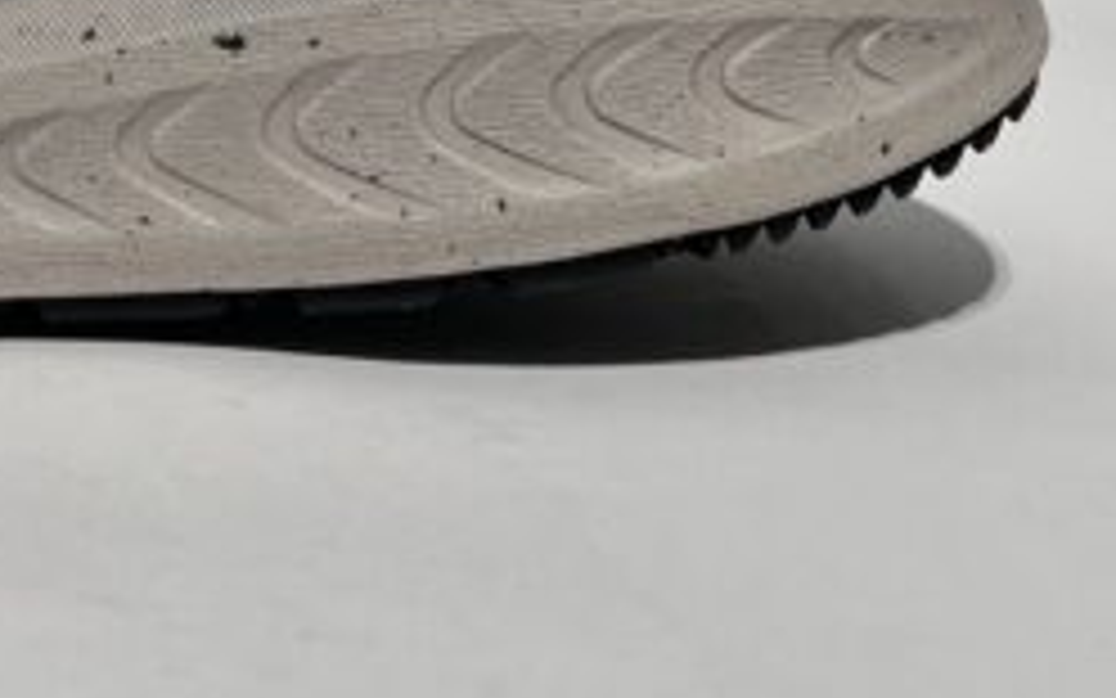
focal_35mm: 89
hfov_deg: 22.0
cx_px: -122
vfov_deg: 13.8
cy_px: -347
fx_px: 2707
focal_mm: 5.1
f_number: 1.6
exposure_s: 1/403
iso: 50
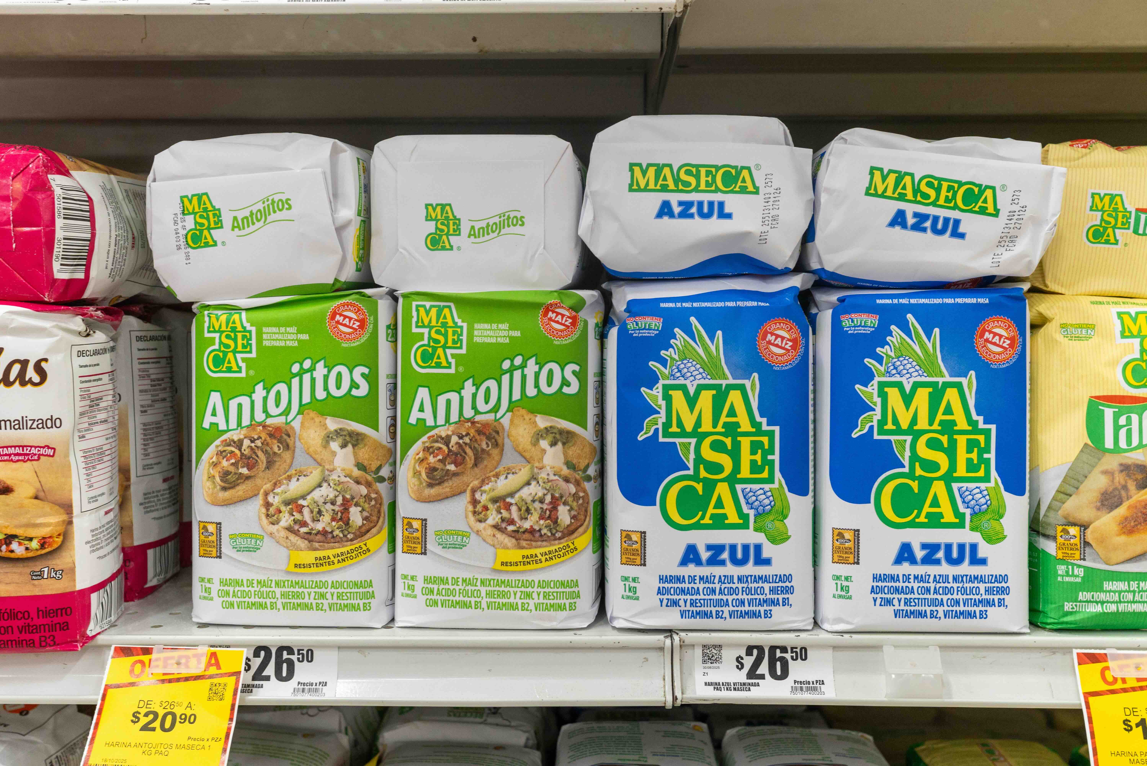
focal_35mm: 30
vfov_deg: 43.6
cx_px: 574
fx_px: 956
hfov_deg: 61.9
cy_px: 383
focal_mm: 20
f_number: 4
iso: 400
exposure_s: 1/100
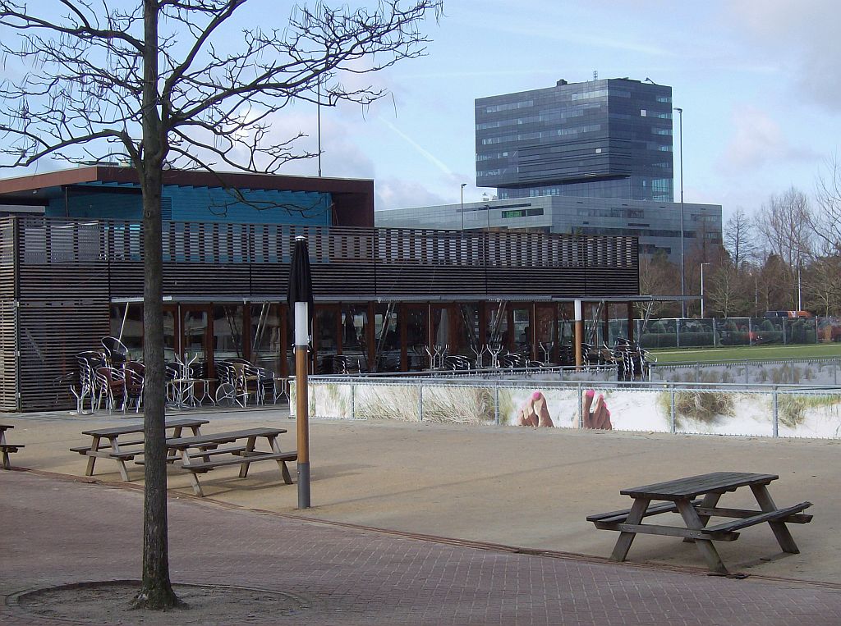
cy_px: 313
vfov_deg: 20.9
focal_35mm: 70
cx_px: 420
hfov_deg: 27.8
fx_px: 1697
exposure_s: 1/260
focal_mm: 11.6
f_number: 6.2
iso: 100
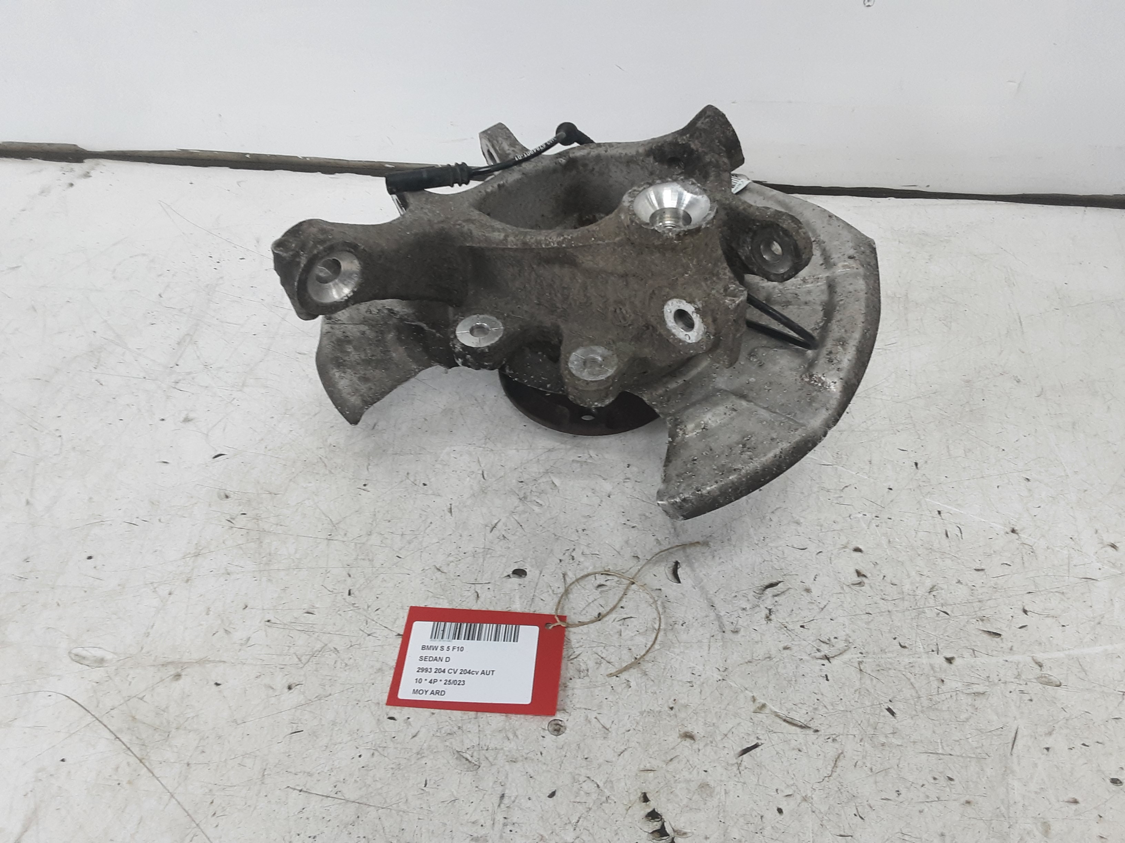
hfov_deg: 65.3
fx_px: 877
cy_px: 422
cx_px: 562
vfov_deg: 51.4
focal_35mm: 27
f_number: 1.9
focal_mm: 2.91
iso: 80
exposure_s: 1/50
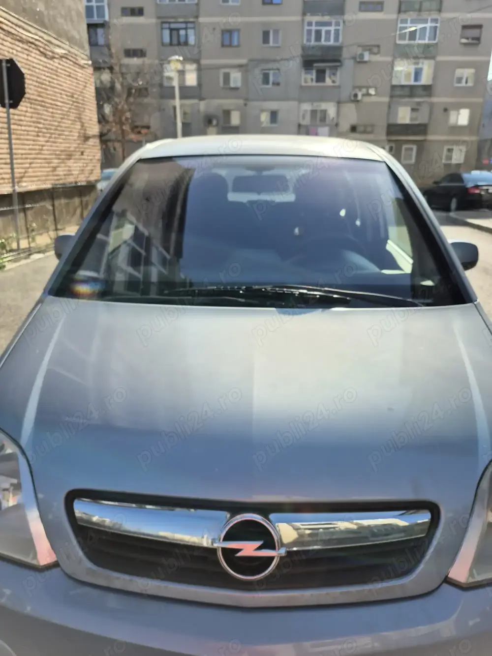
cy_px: 328
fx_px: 436
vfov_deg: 73.9
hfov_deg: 58.9
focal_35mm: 23
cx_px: 246
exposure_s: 1/1024
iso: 25
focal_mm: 5.4
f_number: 1.8
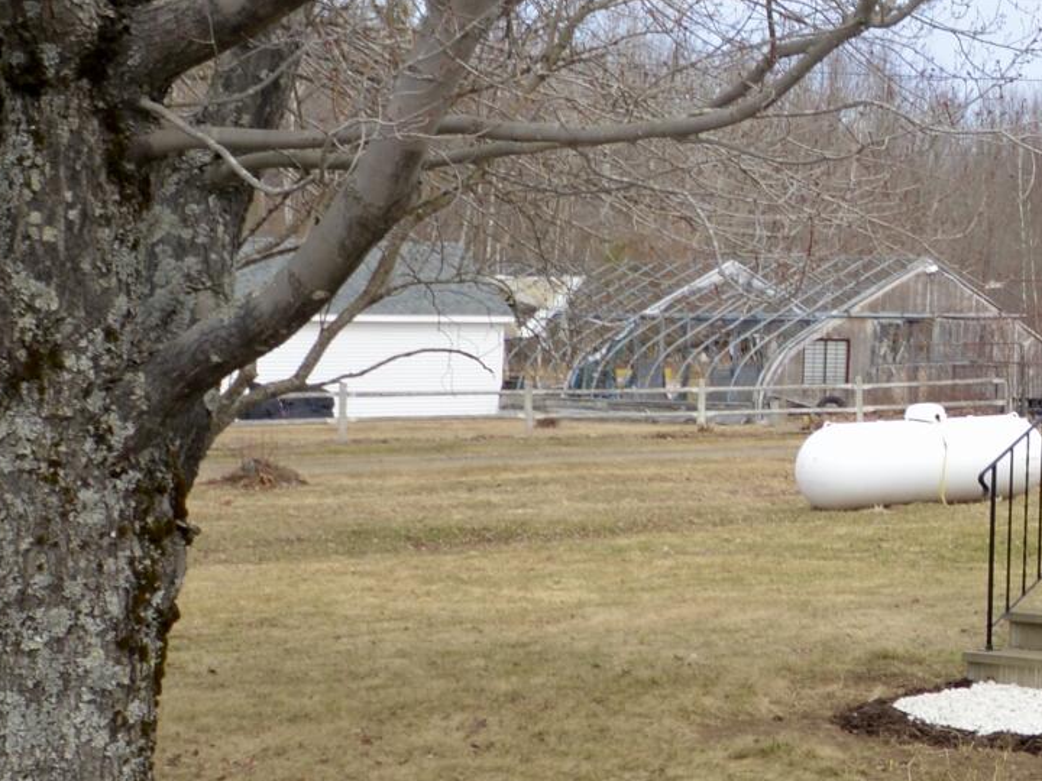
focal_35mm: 96
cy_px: 140
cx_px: 1893
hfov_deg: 16.8
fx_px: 2890
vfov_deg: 15.3
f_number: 7.1
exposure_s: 1/200
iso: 100
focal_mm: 16
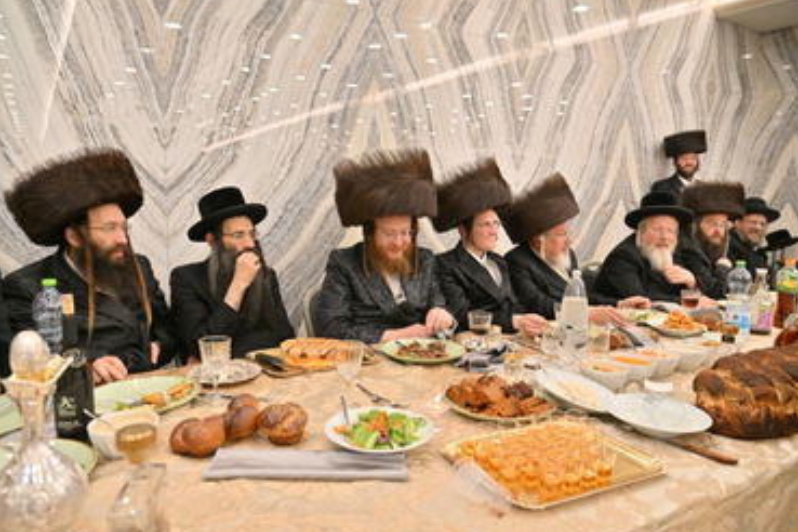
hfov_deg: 69.4
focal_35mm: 26
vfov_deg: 49.6
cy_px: 262
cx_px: 391
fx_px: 576
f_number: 4
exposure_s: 1/160
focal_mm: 24
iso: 320
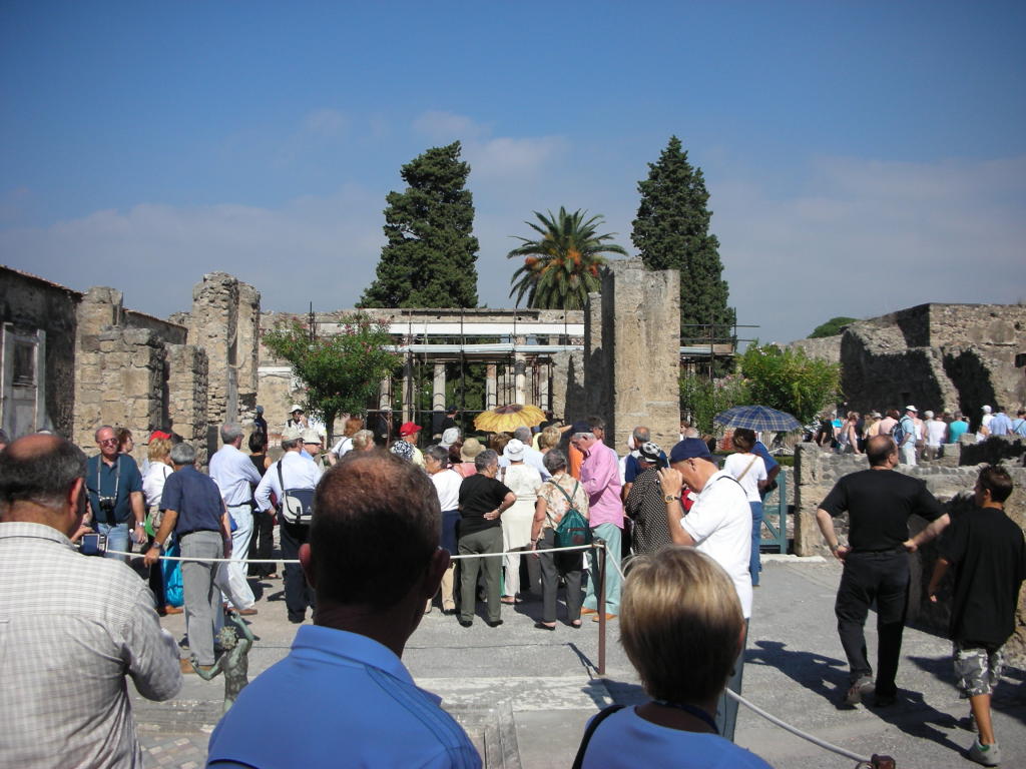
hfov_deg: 52.6
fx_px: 1037
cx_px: 513
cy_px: 384
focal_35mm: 35
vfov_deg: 40.7
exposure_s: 1/128
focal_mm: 5.8
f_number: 8.5
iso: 50
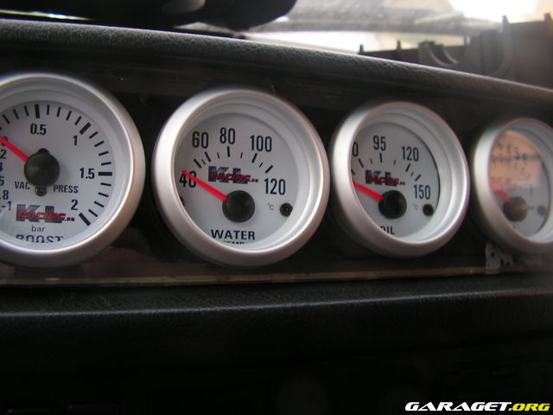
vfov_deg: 39.7
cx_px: 276
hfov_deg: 51.4
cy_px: 208
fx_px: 575
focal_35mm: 36
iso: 64
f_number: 3.2
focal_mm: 6
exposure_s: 1/40
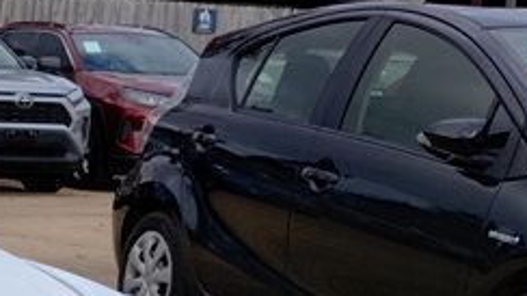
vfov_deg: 9.1
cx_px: -549
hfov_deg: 14.0
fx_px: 1788
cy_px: 509
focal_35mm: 128
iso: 100
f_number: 1.8
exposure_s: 1/640
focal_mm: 4.27
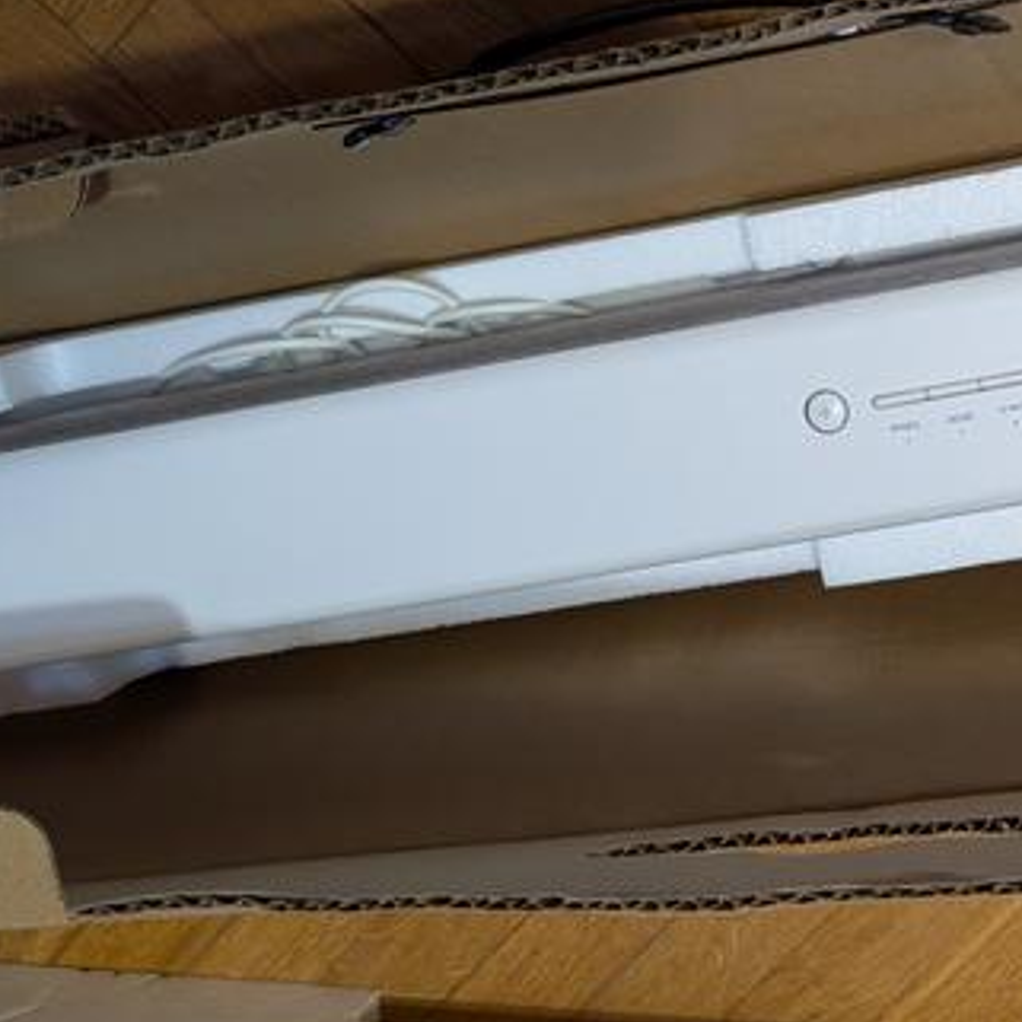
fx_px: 1770
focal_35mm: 53
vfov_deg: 32.0
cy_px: 360
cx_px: 1082
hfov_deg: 29.5
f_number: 1.68
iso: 1066
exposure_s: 1/100
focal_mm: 6.9
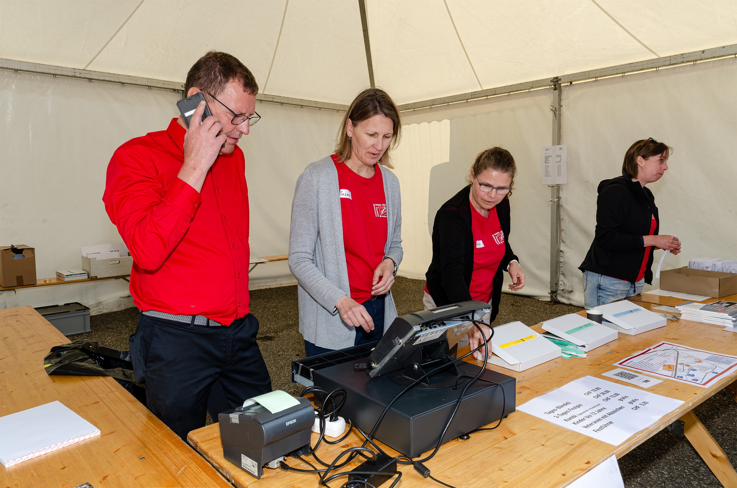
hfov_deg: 73.9
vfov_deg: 52.9
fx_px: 490
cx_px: 368
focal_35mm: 24
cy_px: 244
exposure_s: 1/125
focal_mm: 16
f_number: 8
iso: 100
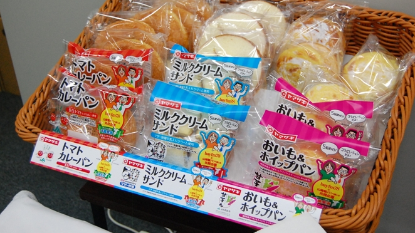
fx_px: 594
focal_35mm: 54
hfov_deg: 38.5
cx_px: 208
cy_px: 97
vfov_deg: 22.2
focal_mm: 34
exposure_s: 1/125
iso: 1600
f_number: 5.6
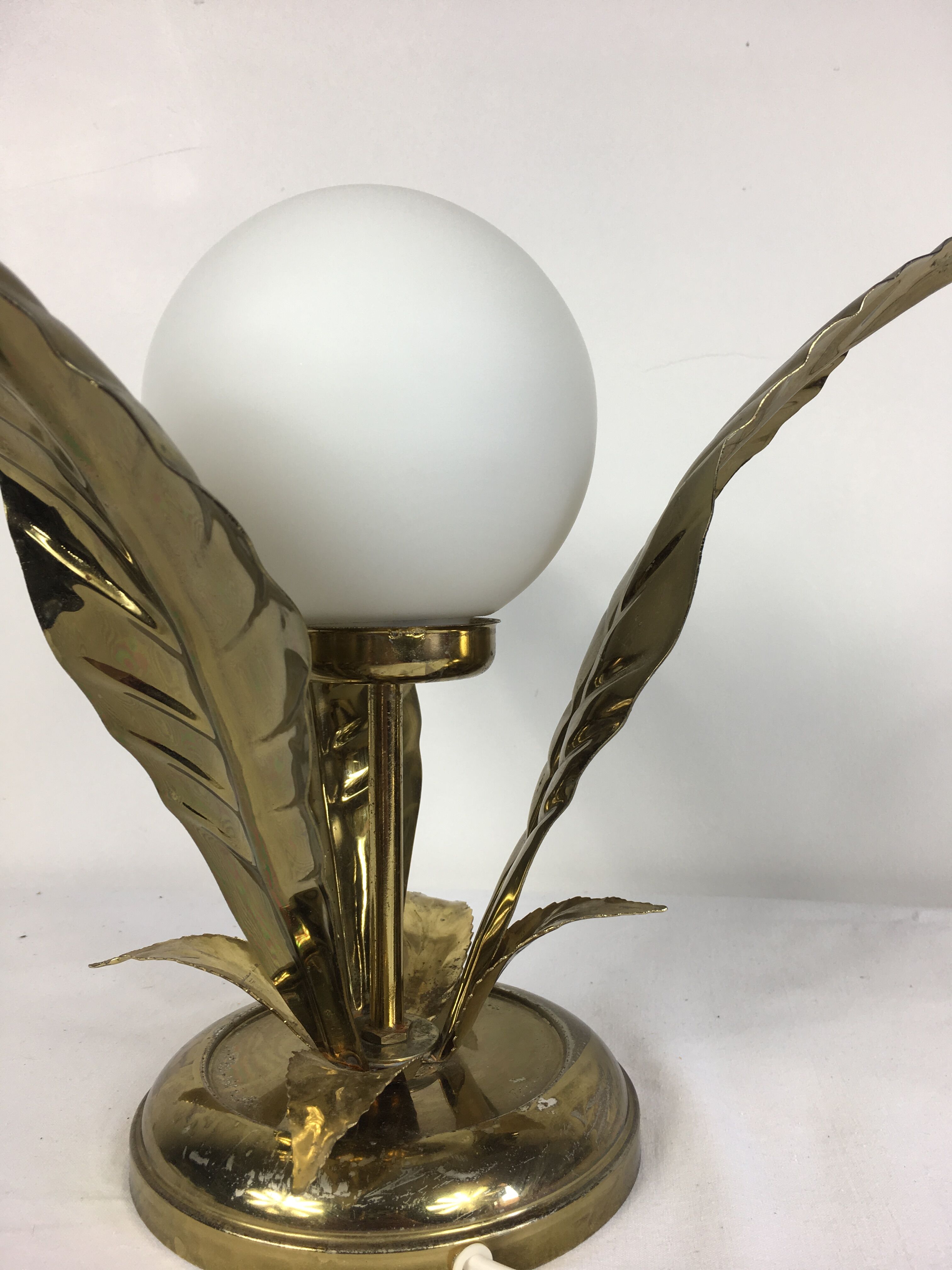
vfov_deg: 61.7
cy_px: 635
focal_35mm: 29
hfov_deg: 48.2
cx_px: 476
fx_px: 1063
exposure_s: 1/50
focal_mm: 4.15
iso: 25
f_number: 2.2
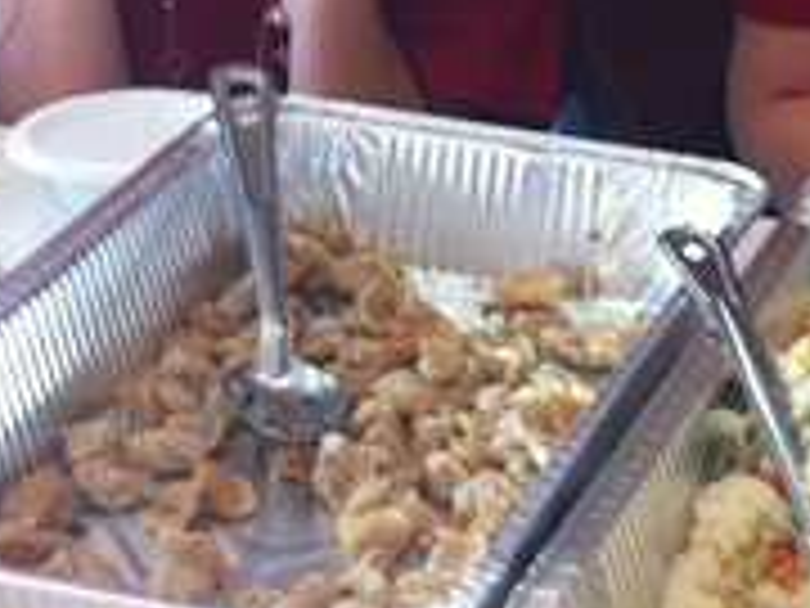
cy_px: -468
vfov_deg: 10.0
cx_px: 324
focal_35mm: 140
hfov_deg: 14.1
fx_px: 3276
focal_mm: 3.85
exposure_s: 1/24
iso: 80
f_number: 2.8
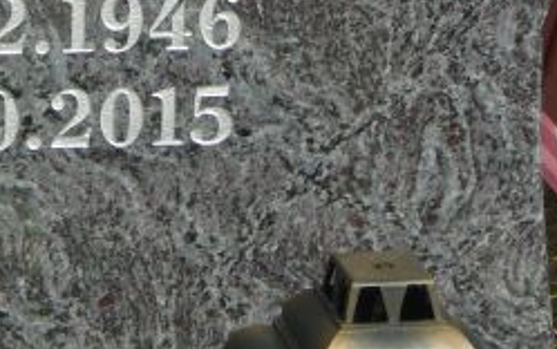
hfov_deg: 8.8
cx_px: -22
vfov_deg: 5.5
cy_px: -96
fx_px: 3600
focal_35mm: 237
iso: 80
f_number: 6.3
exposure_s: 1/400
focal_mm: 13
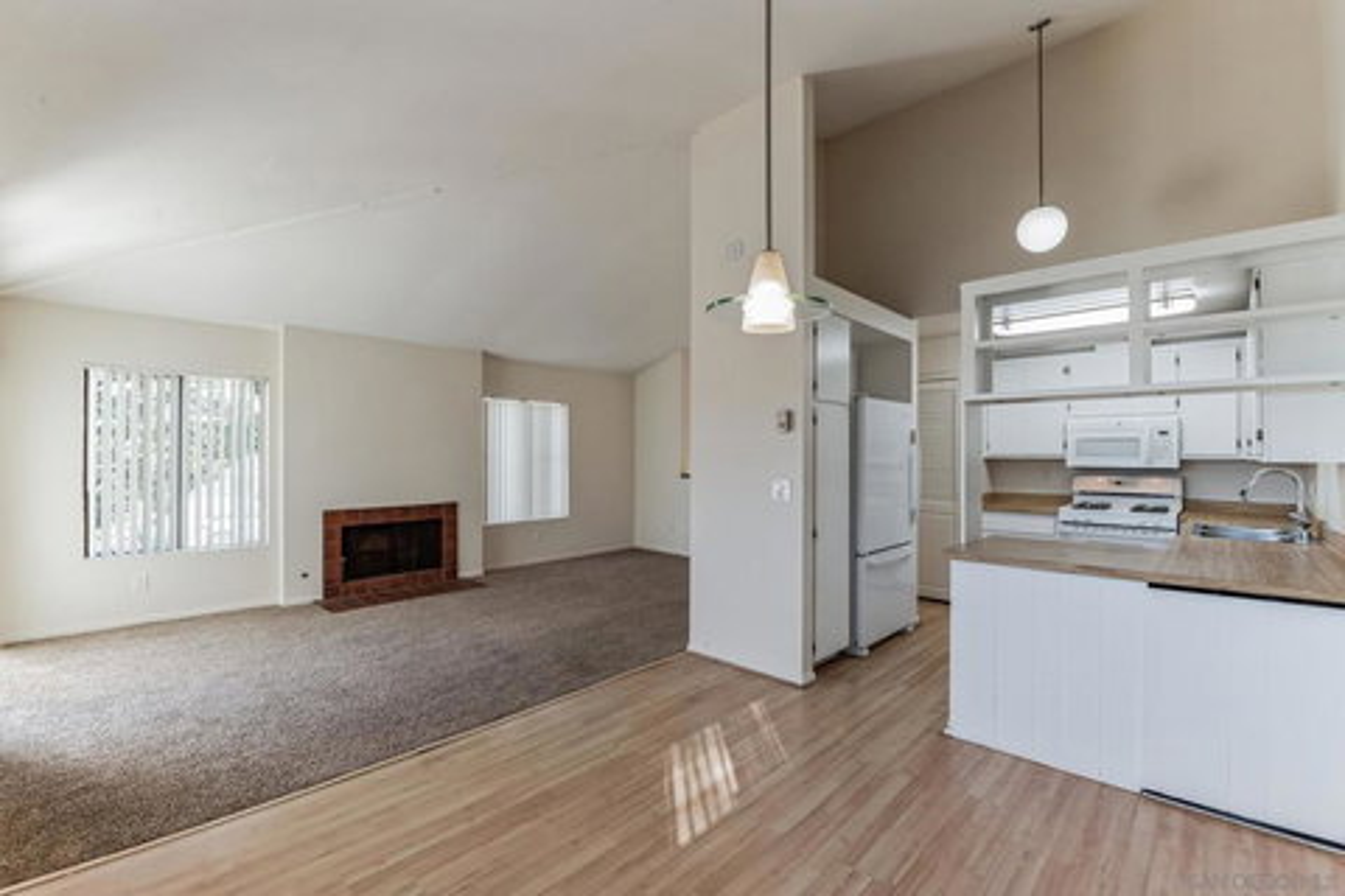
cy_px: 448
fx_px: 560
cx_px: 672
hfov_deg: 100.4
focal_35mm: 15
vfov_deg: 77.3
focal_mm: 15
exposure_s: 1/125
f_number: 10
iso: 1000
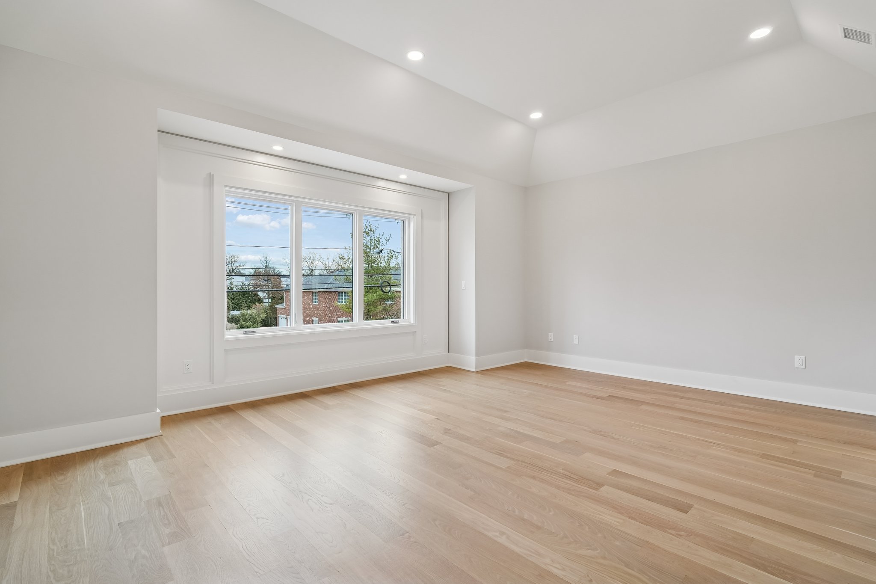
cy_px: 292
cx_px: 438
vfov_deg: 73.7
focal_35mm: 16
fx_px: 389
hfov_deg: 96.7
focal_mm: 16
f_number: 8
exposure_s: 1/60
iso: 400
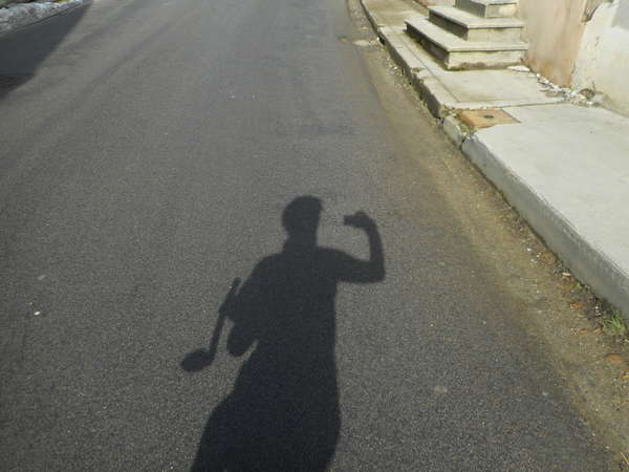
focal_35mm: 25
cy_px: 236
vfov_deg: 54.9
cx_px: 314
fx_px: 454
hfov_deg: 69.4
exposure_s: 1/500
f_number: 3.7
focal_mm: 4.5
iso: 80
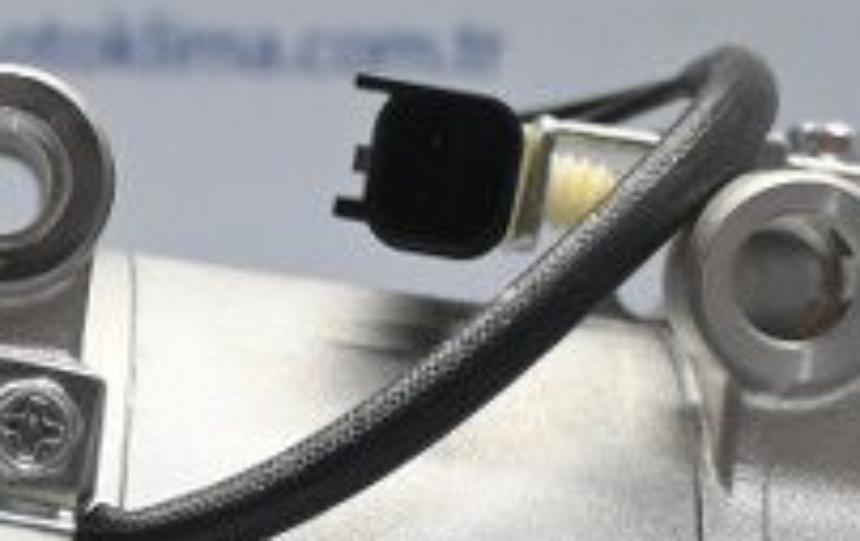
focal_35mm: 151
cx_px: 4
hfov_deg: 13.6
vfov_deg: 8.5
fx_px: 3545
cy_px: 812
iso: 1400
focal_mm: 25
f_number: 4.2
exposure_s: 1/125
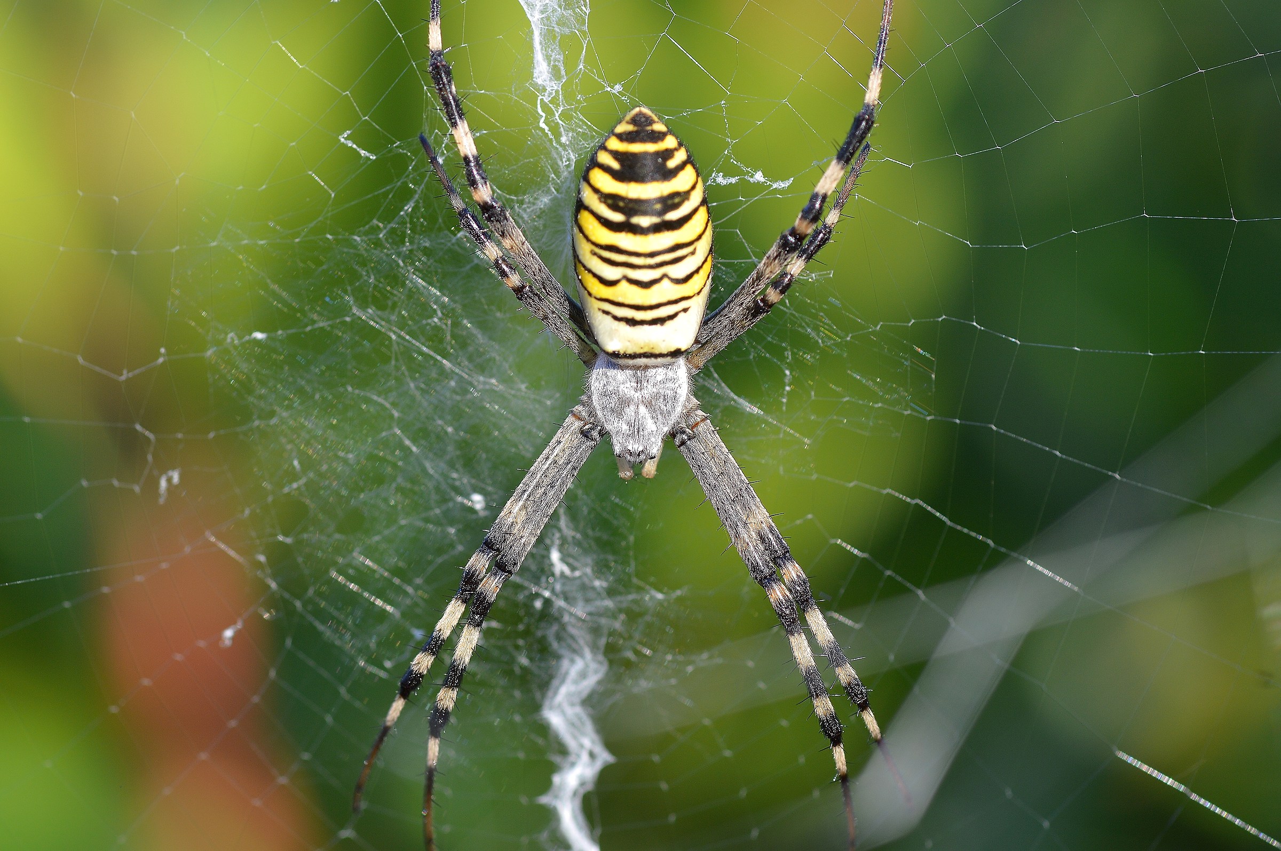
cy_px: 426
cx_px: 640
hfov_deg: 13.7
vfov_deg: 9.1
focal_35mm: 150
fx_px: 5332
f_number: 8
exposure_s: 1/100
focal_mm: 100
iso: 100
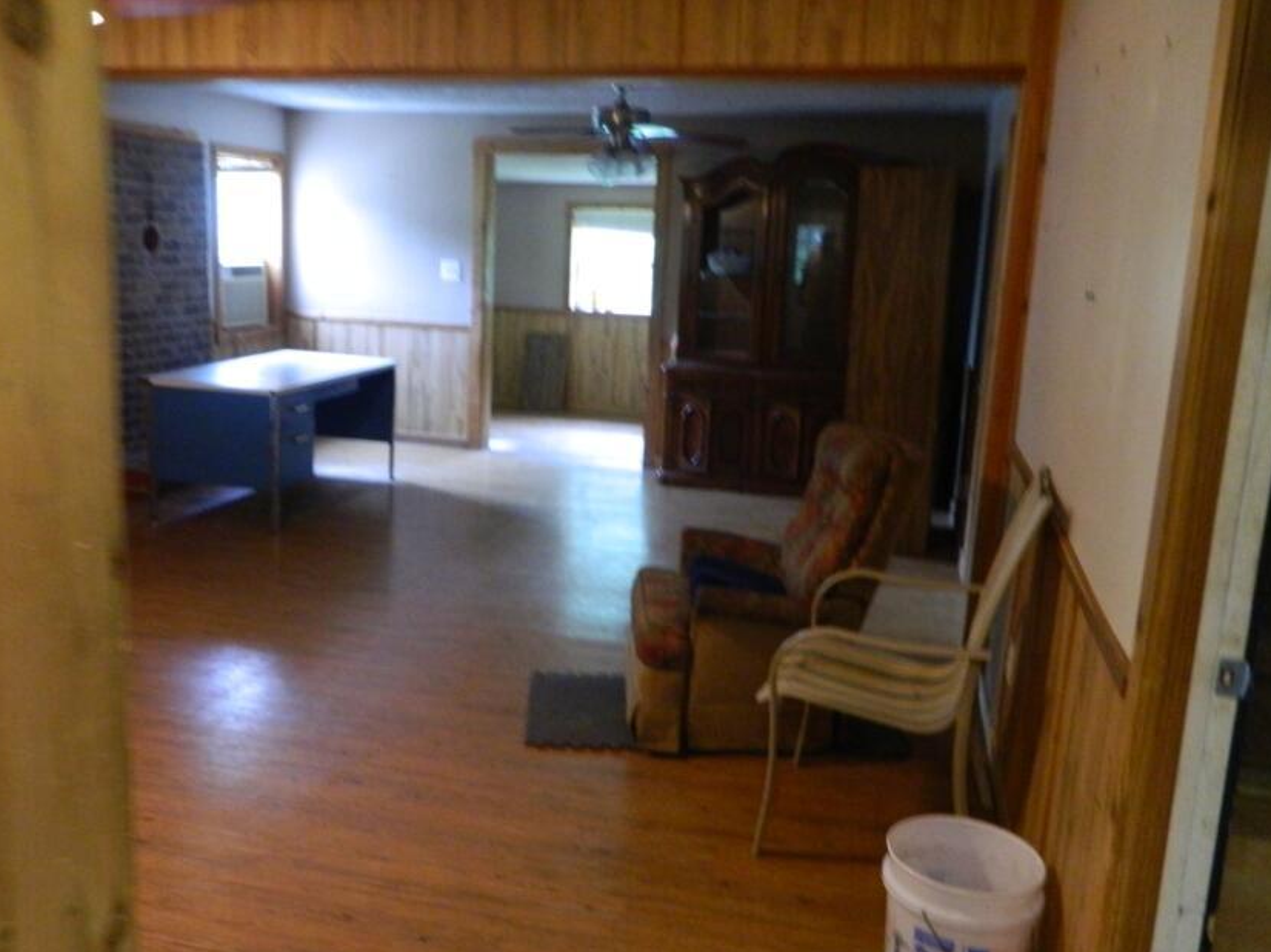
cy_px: 466
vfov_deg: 45.4
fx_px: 1138
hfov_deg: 58.3
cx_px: 577
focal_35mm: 31
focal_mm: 4.5
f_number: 3.1
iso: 400
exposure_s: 1/15
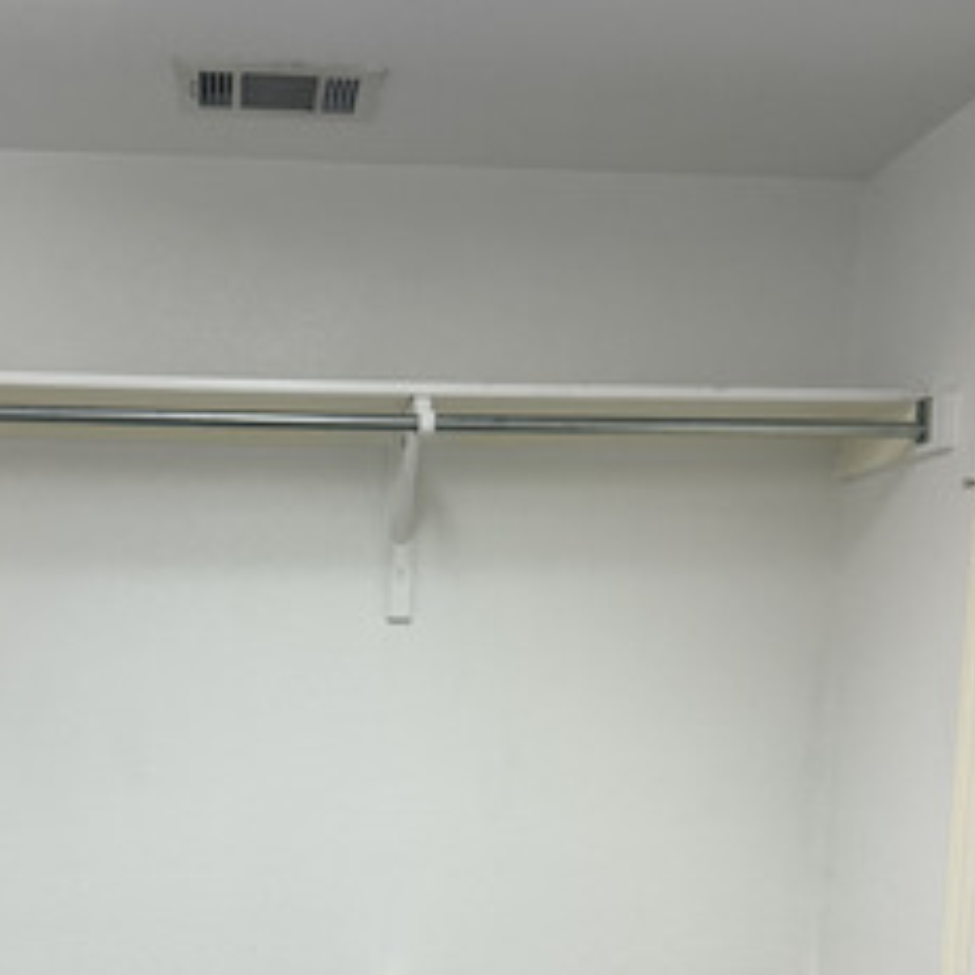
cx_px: 342
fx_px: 1402
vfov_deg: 36.0
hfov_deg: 38.0
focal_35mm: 44
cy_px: 878
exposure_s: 1/60
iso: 400
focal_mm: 6.76
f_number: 1.78
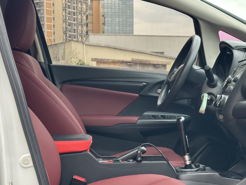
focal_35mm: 76
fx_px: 540
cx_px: 172
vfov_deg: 19.3
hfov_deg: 25.5
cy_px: 126
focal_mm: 6.86
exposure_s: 1/299
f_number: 1.78
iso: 64
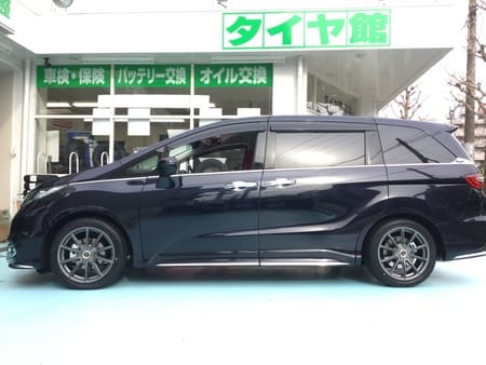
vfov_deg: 45.5
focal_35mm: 31
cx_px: 243
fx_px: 435
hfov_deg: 58.3
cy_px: 182
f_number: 2.4
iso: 25
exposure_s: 1/163
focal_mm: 3.3
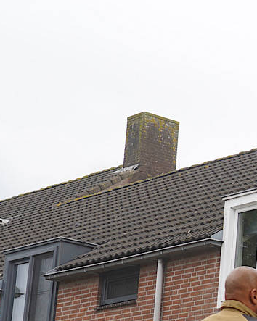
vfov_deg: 15.6
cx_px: 593
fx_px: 1161
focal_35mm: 122
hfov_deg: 10.9
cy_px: 277
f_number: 4.5
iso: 100
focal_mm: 30
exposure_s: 1/320
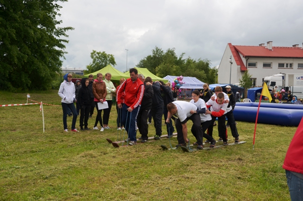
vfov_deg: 28.0
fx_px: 403
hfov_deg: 41.2
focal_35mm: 48
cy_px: 100
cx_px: 152
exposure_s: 1/200
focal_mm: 32
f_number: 8
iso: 100
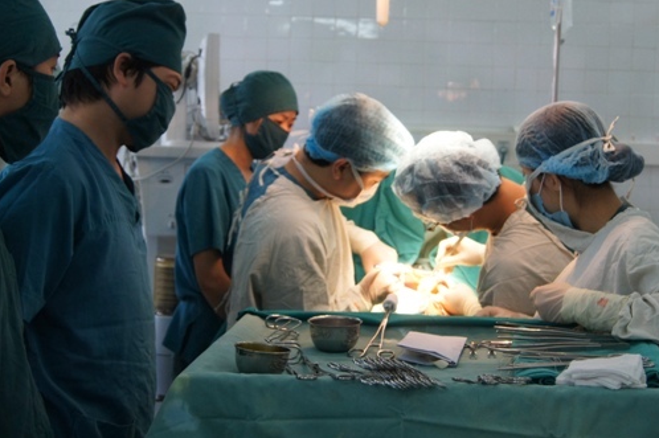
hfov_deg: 36.8
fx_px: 988
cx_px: 376
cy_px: 165
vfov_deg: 24.9
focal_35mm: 54
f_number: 5.6
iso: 800
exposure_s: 1/80
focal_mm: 28
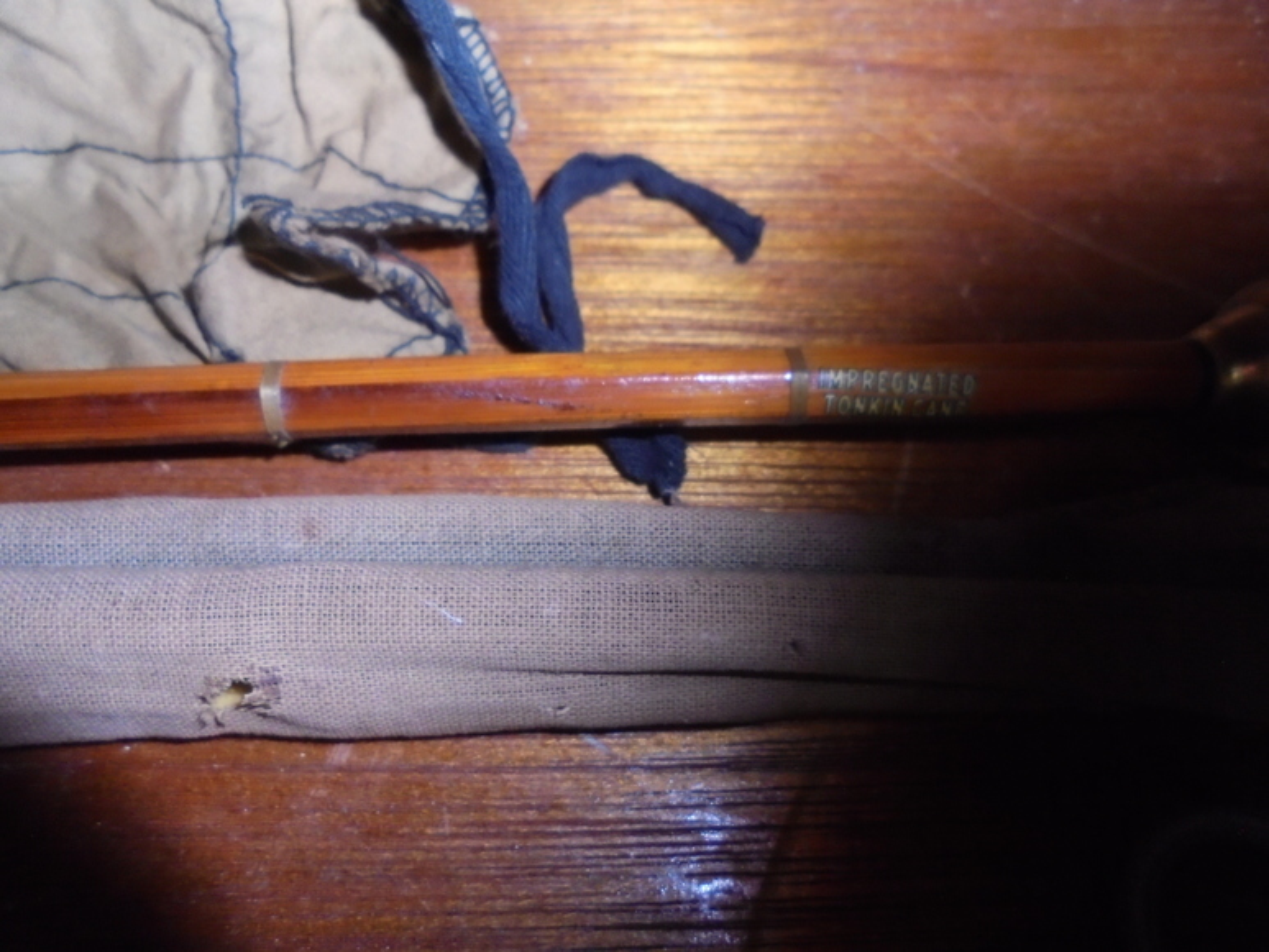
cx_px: 634
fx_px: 953
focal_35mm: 26
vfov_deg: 53.1
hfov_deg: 67.3
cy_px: 476
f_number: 11.5
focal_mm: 4.6
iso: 400
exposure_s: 1/30
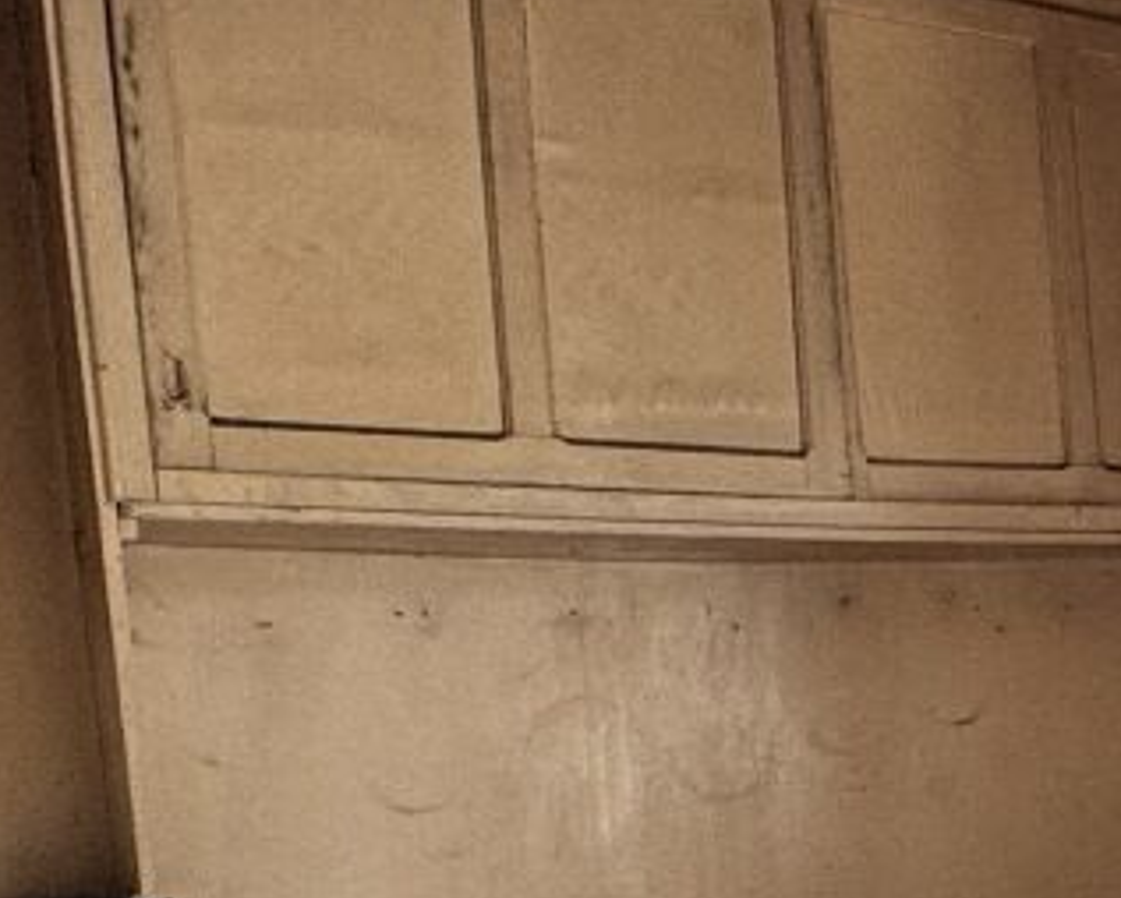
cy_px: 912
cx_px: 1432
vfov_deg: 23.5
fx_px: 2058
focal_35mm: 62
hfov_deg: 26.2
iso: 125
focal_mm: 2.22
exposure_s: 1/99
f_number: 2.2
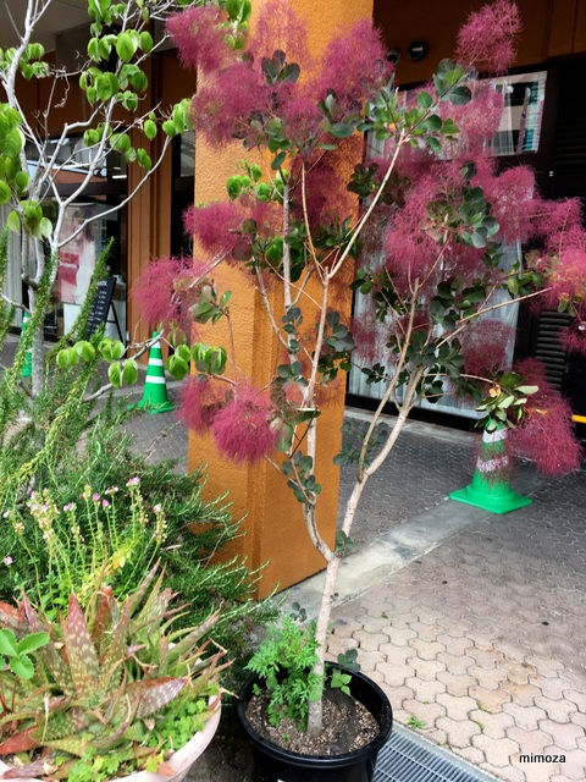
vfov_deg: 61.7
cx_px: 293
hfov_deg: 48.2
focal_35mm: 29
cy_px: 391
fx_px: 655
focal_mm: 4.15
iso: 25
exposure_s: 1/141
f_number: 2.2
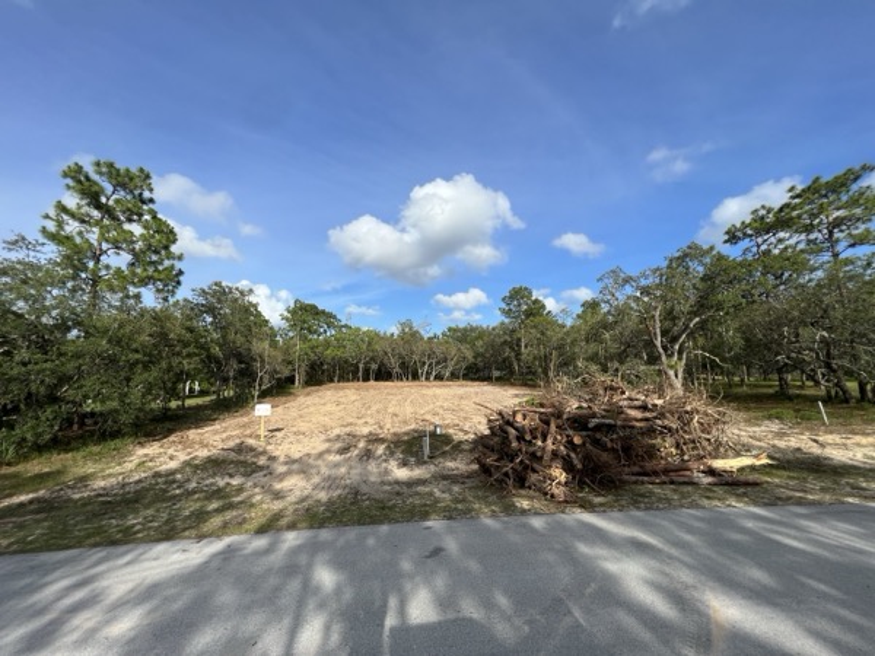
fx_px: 329
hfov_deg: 106.2
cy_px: 328
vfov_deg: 89.9
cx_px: 438
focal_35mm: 13
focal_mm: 1.57
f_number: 1.8
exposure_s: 1/1845
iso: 32
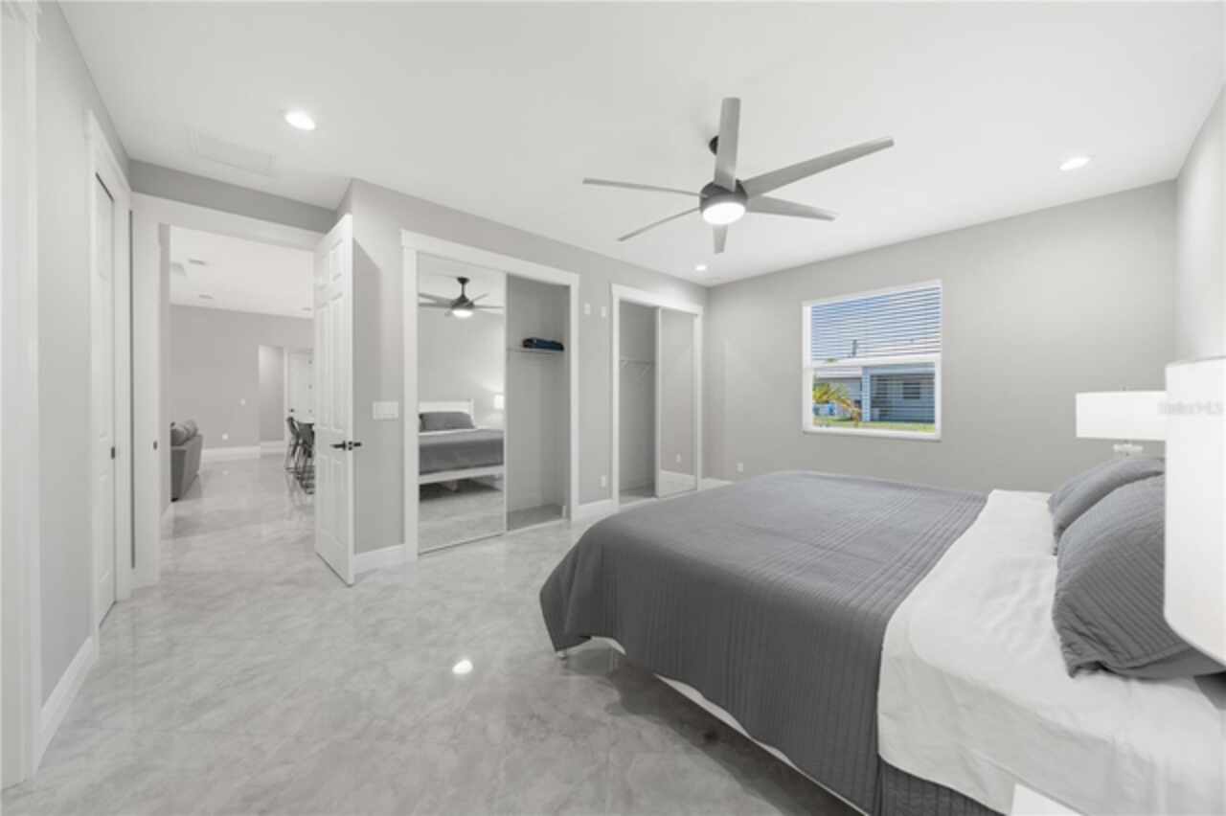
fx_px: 408
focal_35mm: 12
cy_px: 408
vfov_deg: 89.9
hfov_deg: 112.6
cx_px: 613
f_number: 7.1
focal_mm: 12
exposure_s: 1/1.25
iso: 50
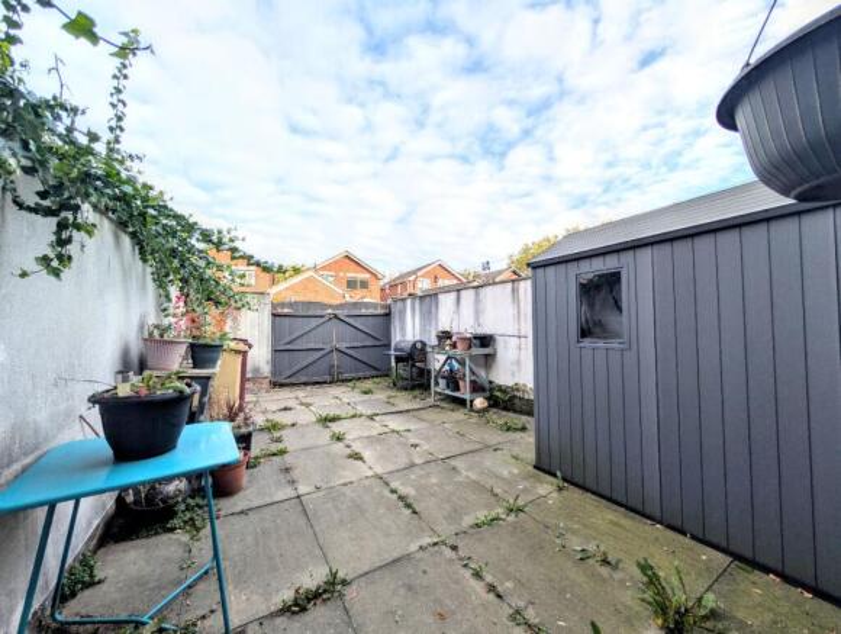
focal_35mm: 12
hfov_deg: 110.4
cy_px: 317
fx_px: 292
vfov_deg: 94.7
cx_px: 420
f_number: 1.7
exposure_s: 1/990
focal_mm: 2.02
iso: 54
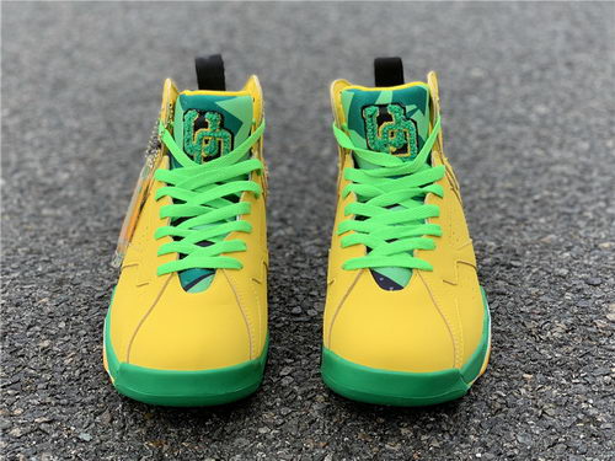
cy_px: 230
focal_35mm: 52
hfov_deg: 36.8
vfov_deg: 28.0
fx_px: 924
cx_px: 308
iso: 20
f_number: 2.4
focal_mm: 6
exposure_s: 1/122
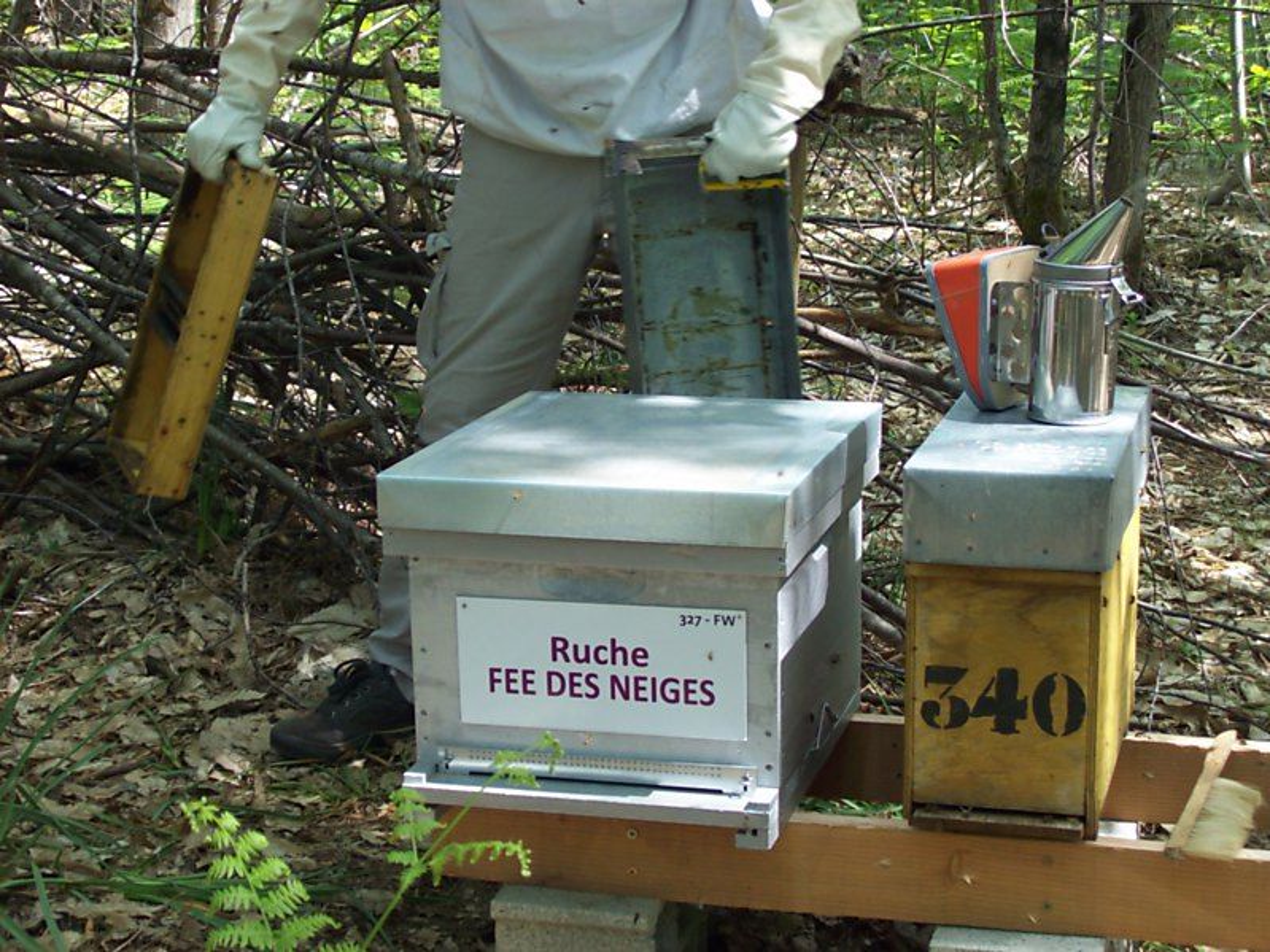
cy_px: 476
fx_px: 2568
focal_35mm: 70
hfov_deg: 27.8
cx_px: 635
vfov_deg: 21.0
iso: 80
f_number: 3.8
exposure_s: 1/147
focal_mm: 11.6
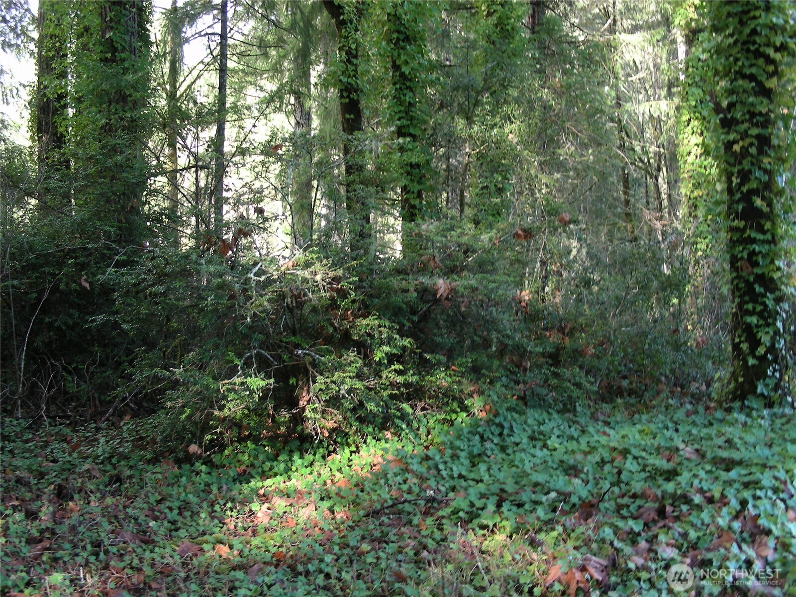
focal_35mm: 44
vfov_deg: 32.9
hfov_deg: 42.9
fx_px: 1012
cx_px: 398
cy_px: 298
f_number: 3.5
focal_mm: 7.4
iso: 91
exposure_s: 1/31.5
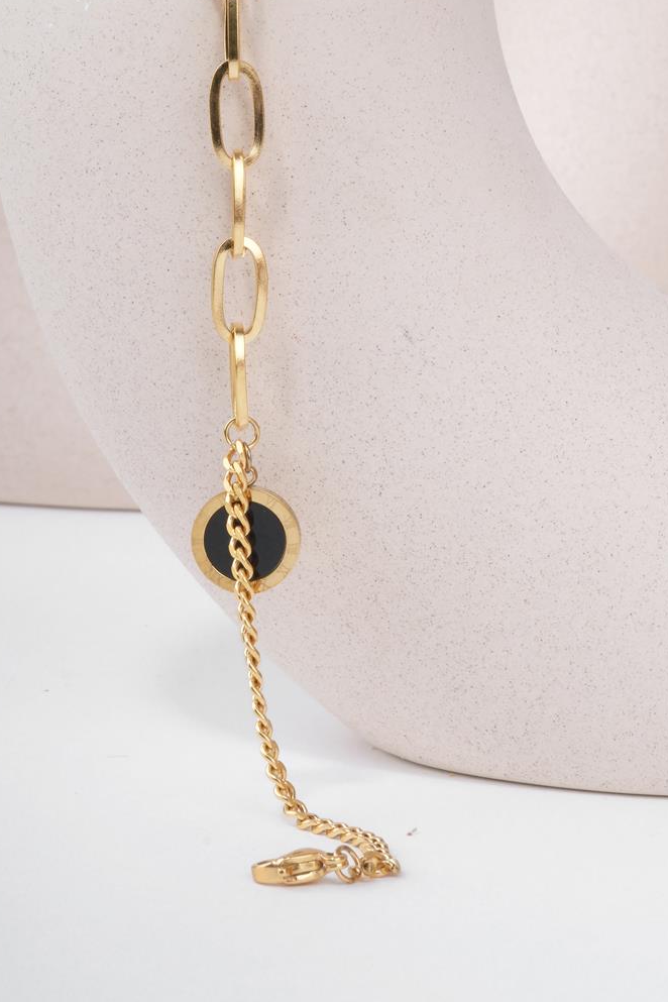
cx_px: 244
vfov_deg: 15.5
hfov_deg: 10.4
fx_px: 3674
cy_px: 294
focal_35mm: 132
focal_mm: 60.8
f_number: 22
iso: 400
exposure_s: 1/200
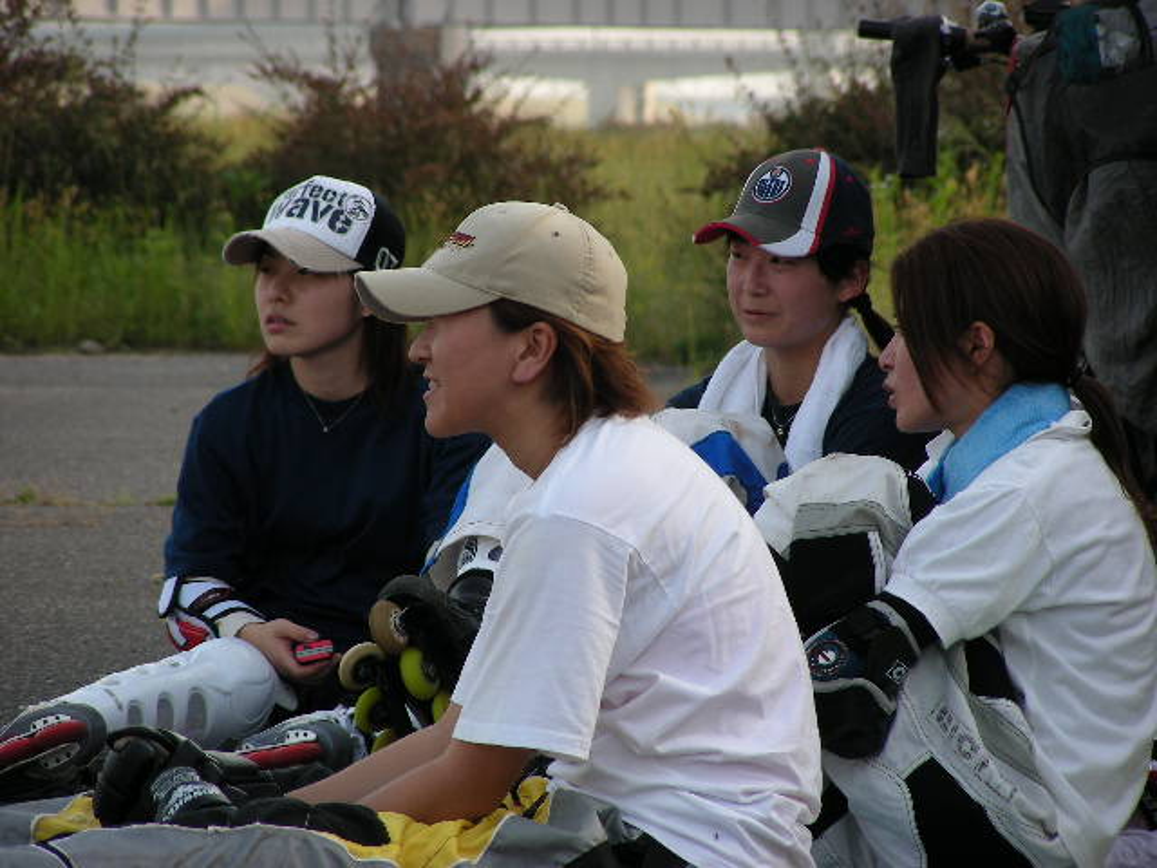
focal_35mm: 309
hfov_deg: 6.4
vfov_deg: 4.8
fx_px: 10328
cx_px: 578
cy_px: 434
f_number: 3.5
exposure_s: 1/190
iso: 50
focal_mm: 51.6
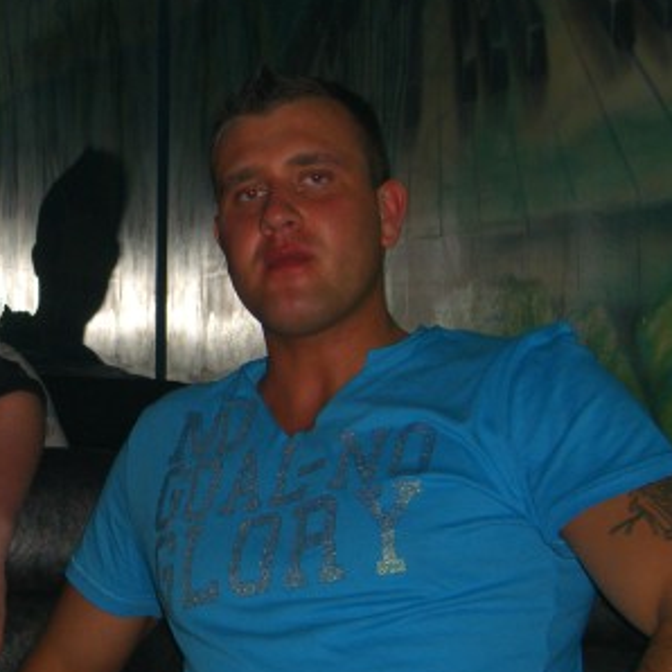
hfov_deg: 20.7
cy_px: 383
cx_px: 74
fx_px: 1801
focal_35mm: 82
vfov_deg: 21.1
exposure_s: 1/60
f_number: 3.1
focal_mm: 9.5
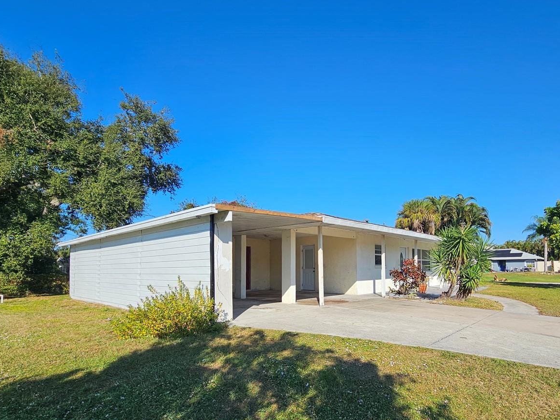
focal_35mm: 18
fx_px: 291
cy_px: 251
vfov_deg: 70.9
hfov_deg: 87.2
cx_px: 321
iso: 50
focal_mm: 2.2
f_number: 2.2
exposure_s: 1/2456
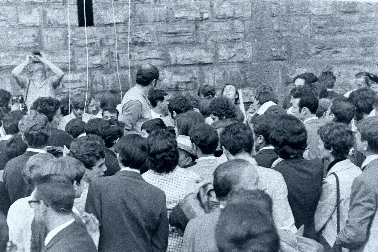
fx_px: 866
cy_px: 126
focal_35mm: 82
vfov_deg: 16.6
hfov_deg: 24.6
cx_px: 189
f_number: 2.8
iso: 3200
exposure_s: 1/125
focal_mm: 55
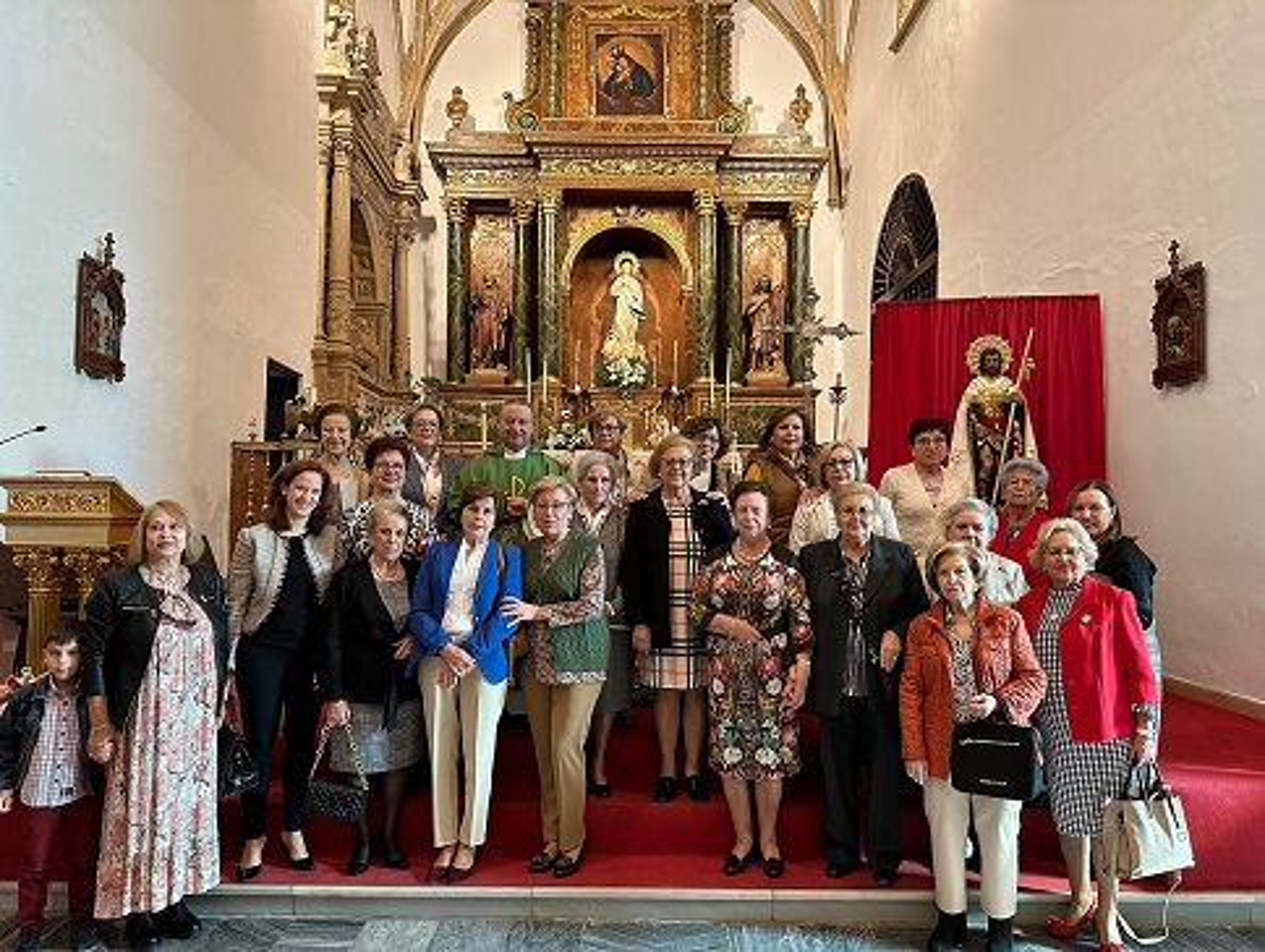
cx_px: 632
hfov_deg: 71.5
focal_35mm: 24
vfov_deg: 56.9
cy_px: 476
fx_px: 878
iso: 320
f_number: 1.78
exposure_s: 1/50
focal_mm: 6.86
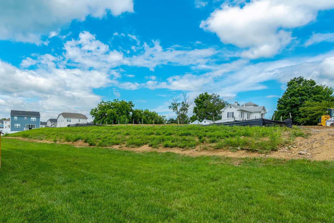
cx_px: 139
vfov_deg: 59.1
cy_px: 132
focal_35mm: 21
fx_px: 195
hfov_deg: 80.5
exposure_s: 1/2000
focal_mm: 16
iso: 1250
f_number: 8
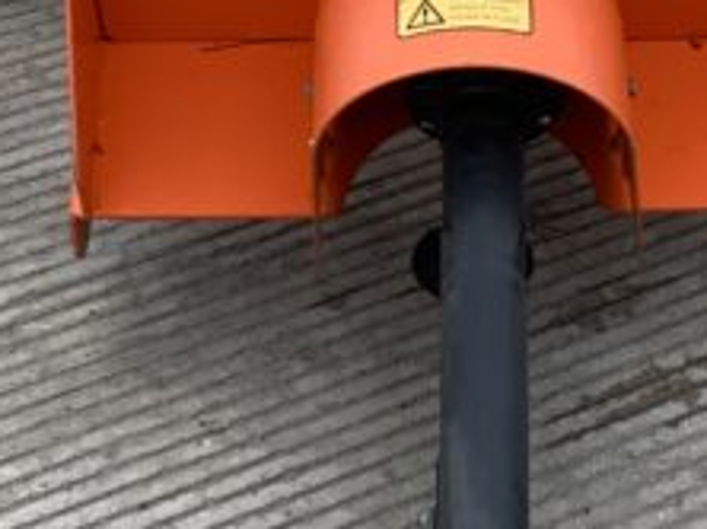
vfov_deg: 11.0
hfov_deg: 14.6
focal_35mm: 134
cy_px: 300
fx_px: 2734
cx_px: 646
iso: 16
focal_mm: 3
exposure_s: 1/177
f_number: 1.8
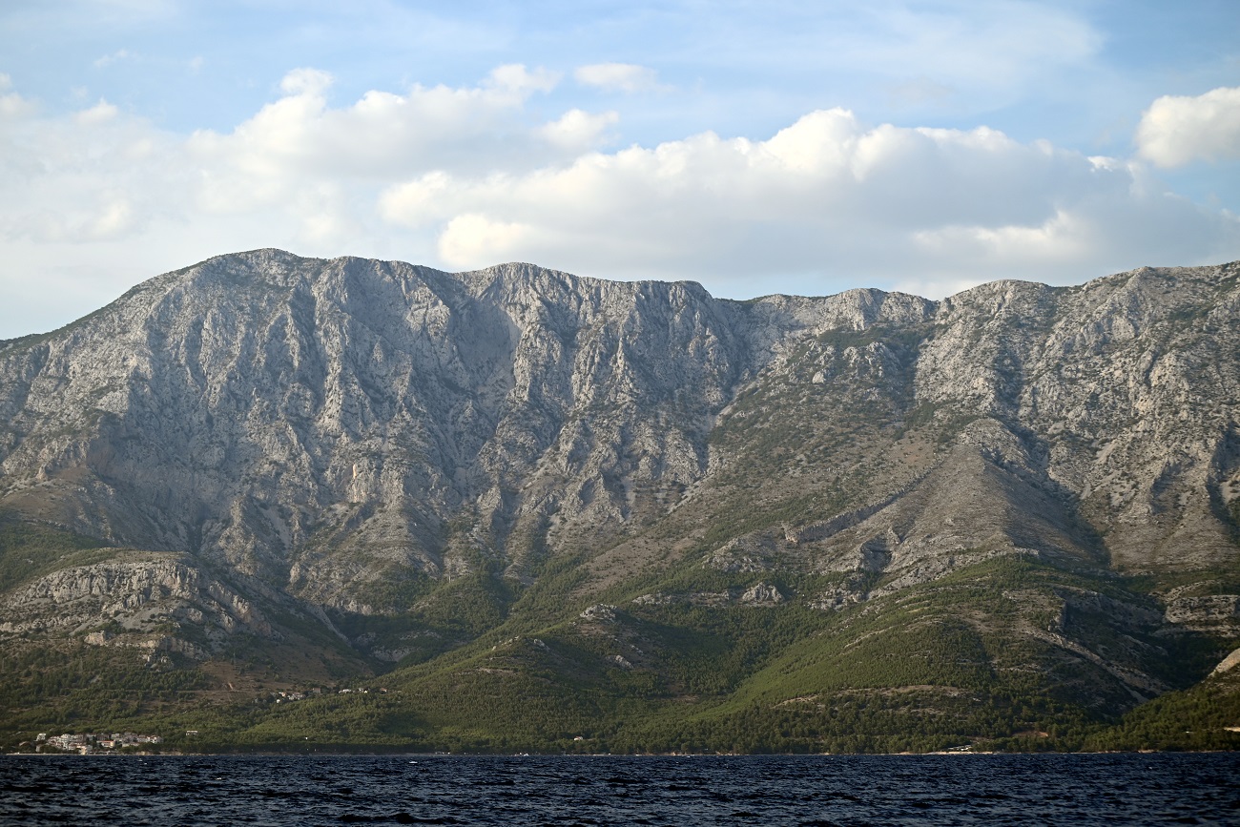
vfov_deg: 15.9
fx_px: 2962
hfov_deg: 23.6
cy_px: 414
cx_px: 620
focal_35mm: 86
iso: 125
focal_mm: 86
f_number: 5.6
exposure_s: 1/500
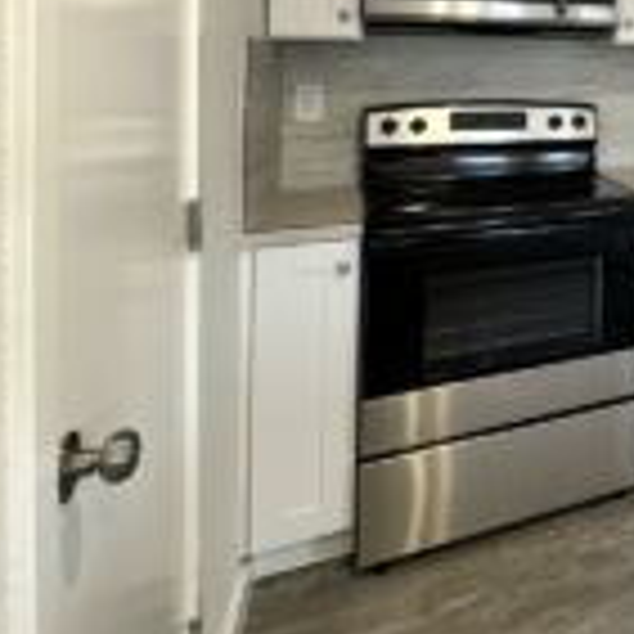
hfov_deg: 34.9
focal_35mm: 35
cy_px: 63
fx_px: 725
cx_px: 800
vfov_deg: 43.2
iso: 160
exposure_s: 1/60
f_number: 2.2
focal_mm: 2.22
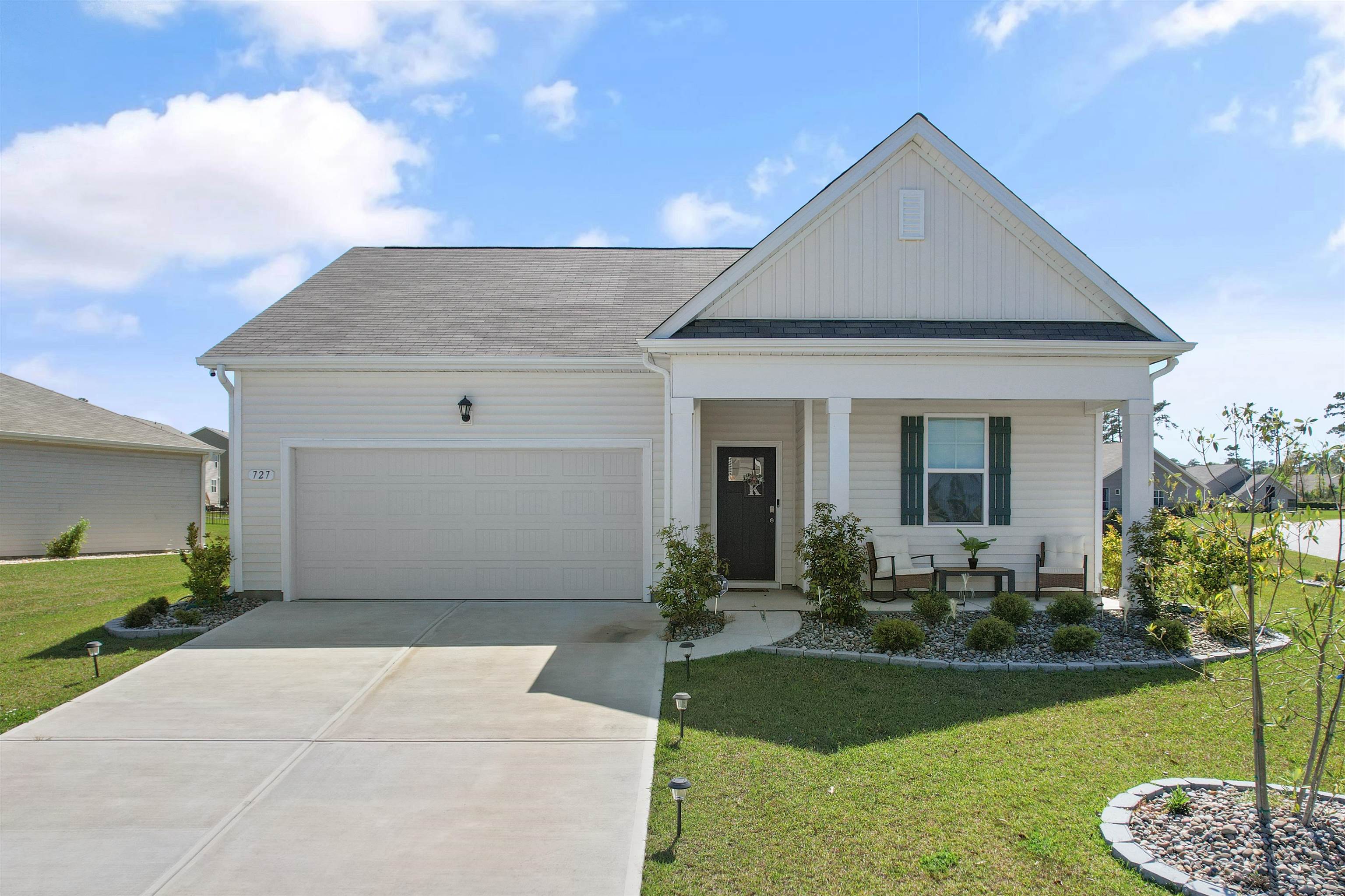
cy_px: 448
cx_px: 672
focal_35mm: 22
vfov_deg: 57.2
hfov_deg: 78.6
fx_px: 822
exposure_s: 1/500
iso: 100
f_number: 2.8
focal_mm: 8.38
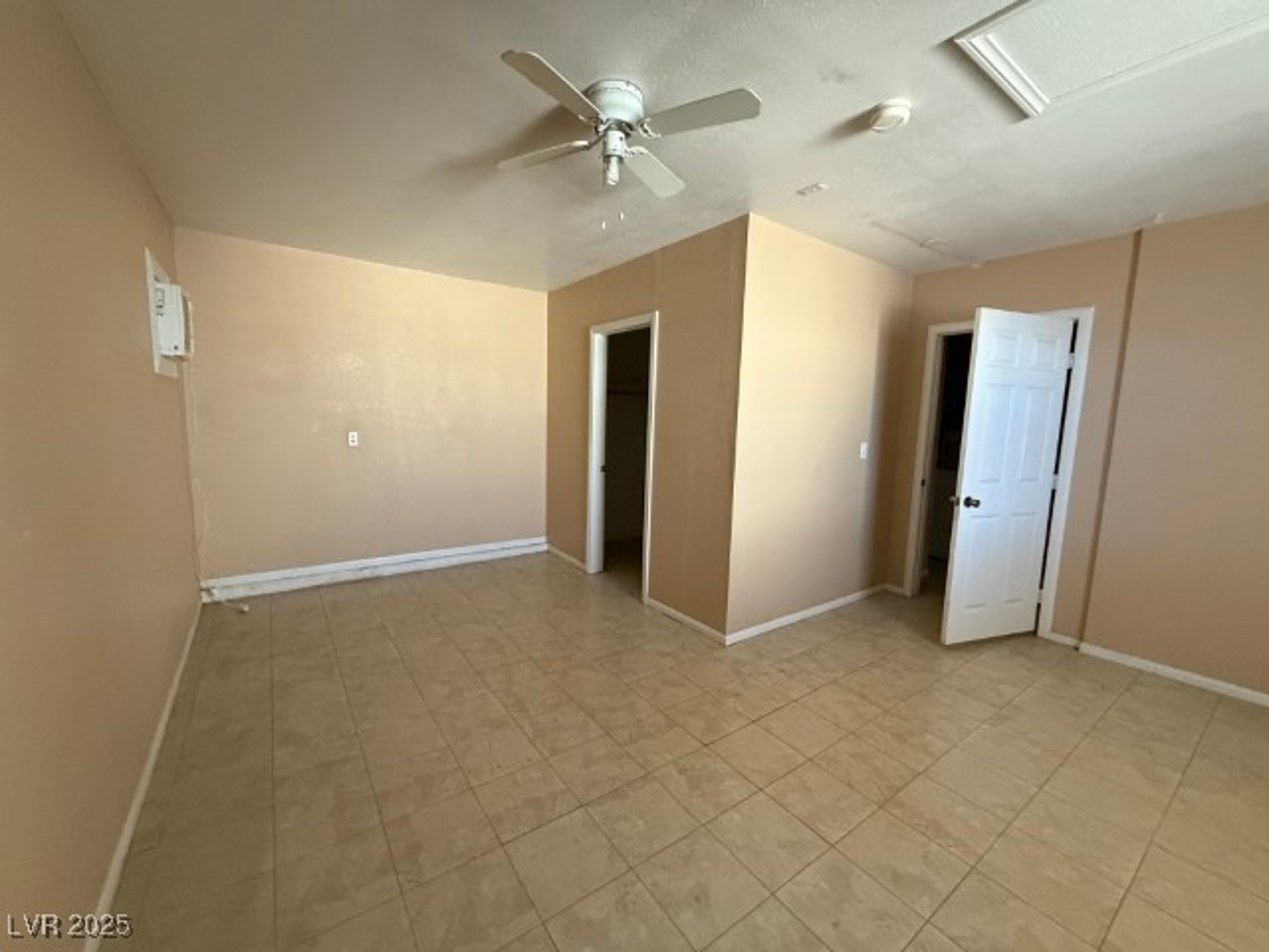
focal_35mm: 14
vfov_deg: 85.7
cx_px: 634
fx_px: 513
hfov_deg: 102.1
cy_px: 476
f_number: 2.2
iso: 500
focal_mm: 2.22
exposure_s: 1/60
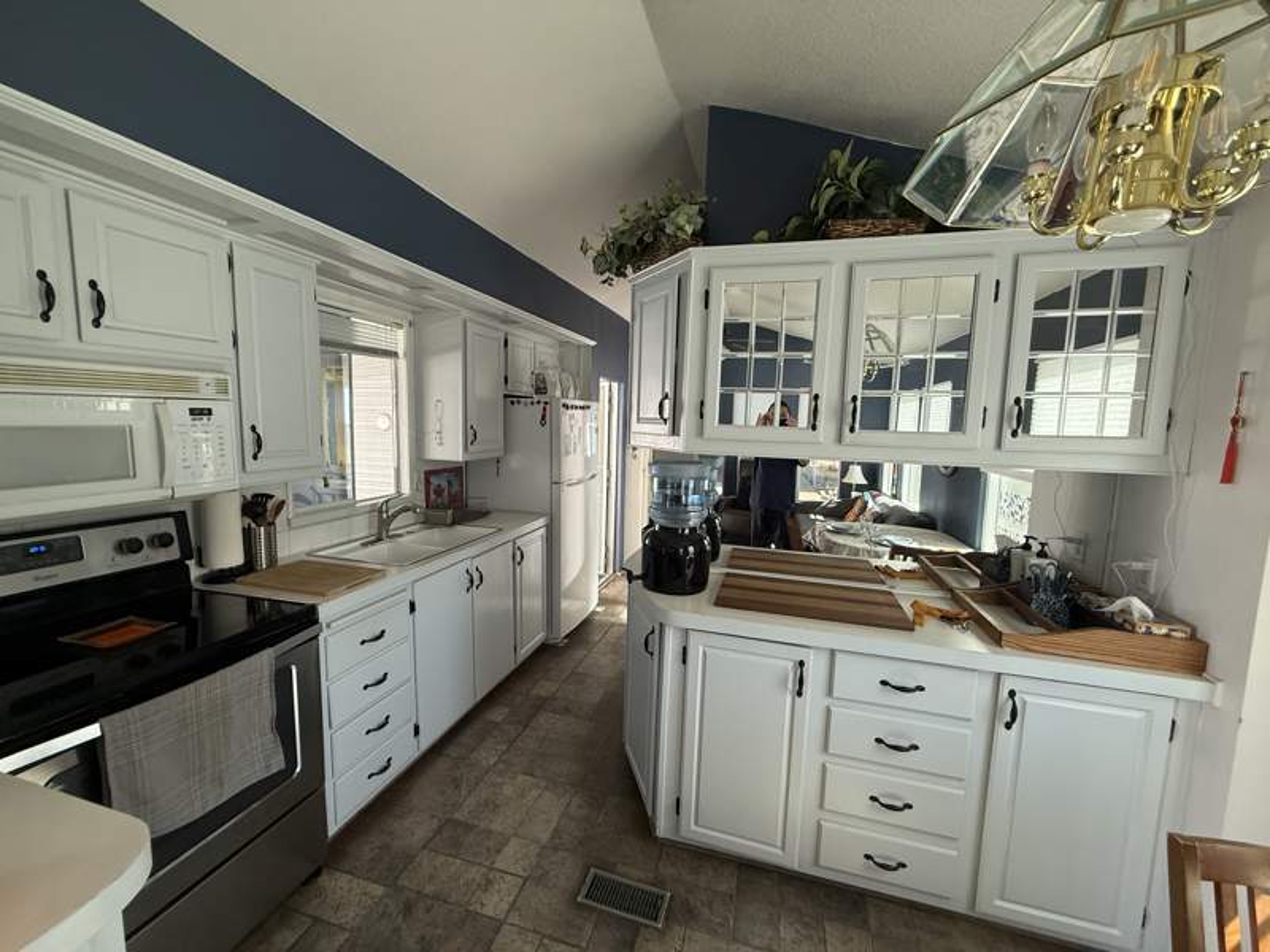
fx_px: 514
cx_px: 635
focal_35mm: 14
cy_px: 476
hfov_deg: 102.1
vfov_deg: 85.7
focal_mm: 2.22
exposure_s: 1/99
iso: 160
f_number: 2.2
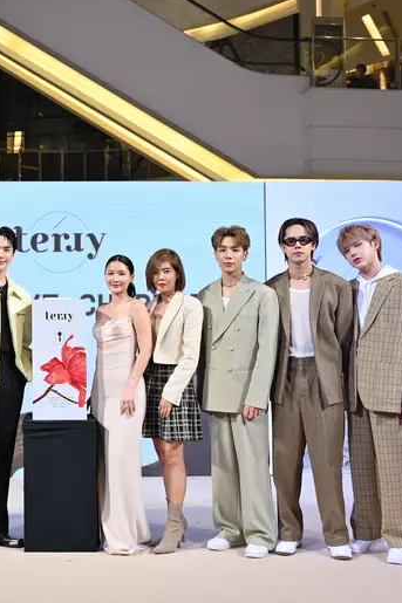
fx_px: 838
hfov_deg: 26.3
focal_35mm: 50
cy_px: 300
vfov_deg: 39.6
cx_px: 60
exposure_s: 1/125
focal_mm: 33
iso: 200
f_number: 2.8
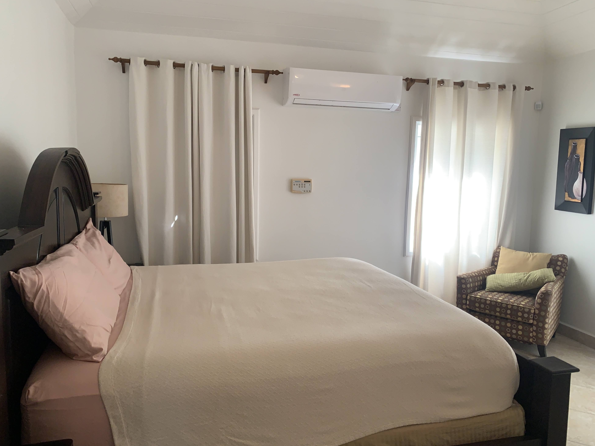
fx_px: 464
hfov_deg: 65.3
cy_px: 225
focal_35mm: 27
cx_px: 296
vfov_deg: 51.4
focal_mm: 4.25
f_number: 1.8
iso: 50
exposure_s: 1/50
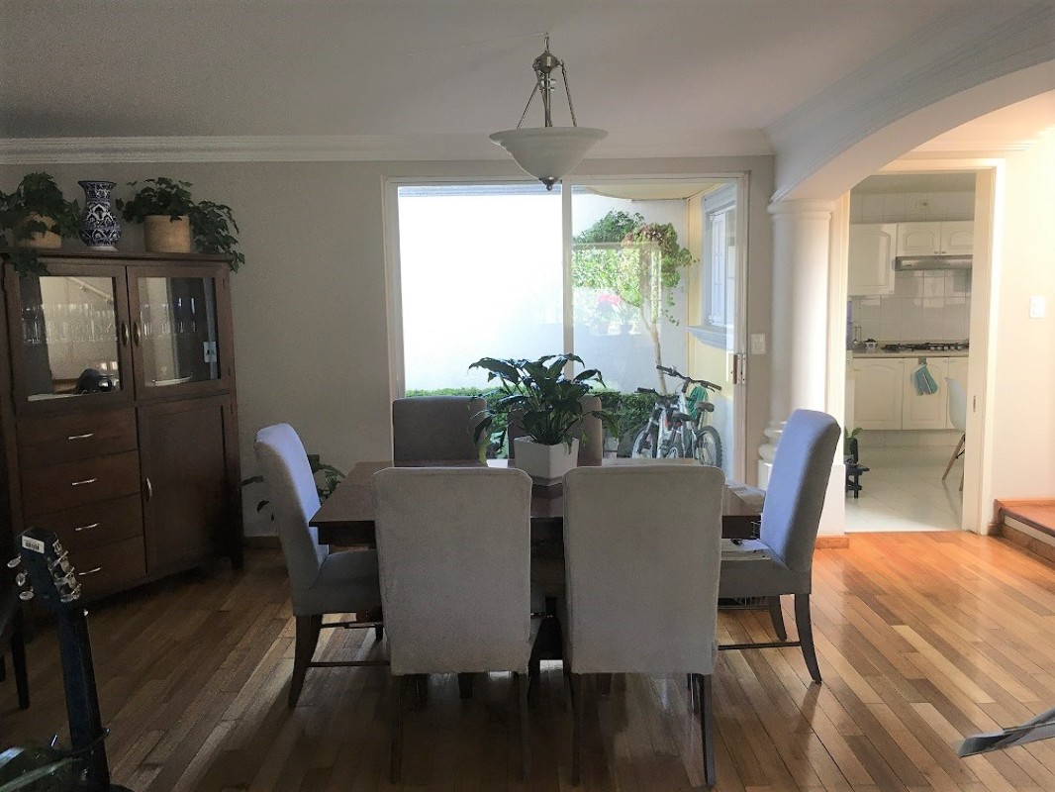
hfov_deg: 61.6
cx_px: 528
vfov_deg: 48.2
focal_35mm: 29
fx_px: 884
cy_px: 396
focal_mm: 4.15
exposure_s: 1/30
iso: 40
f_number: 2.2
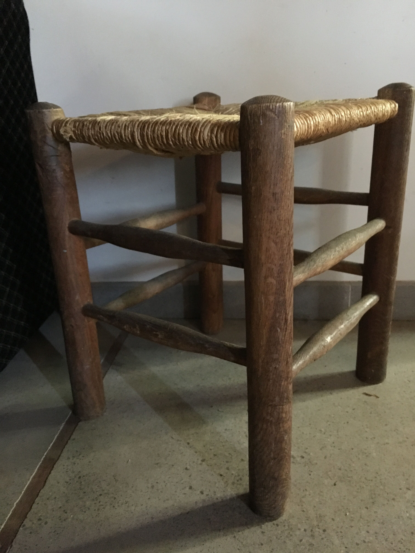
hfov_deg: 48.2
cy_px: 276
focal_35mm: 29
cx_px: 208
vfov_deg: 61.7
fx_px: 464
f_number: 2.2
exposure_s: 1/17
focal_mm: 4.15
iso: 500
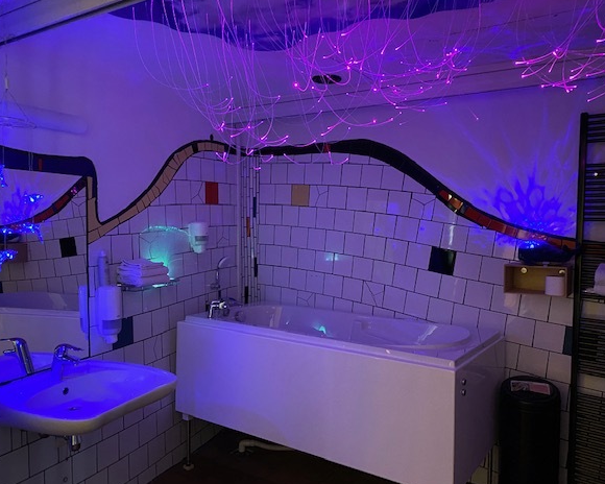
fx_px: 501
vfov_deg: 51.5
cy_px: 247
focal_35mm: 28
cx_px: 318
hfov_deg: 62.2
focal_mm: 4.25
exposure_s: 1/30
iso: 800
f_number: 1.8
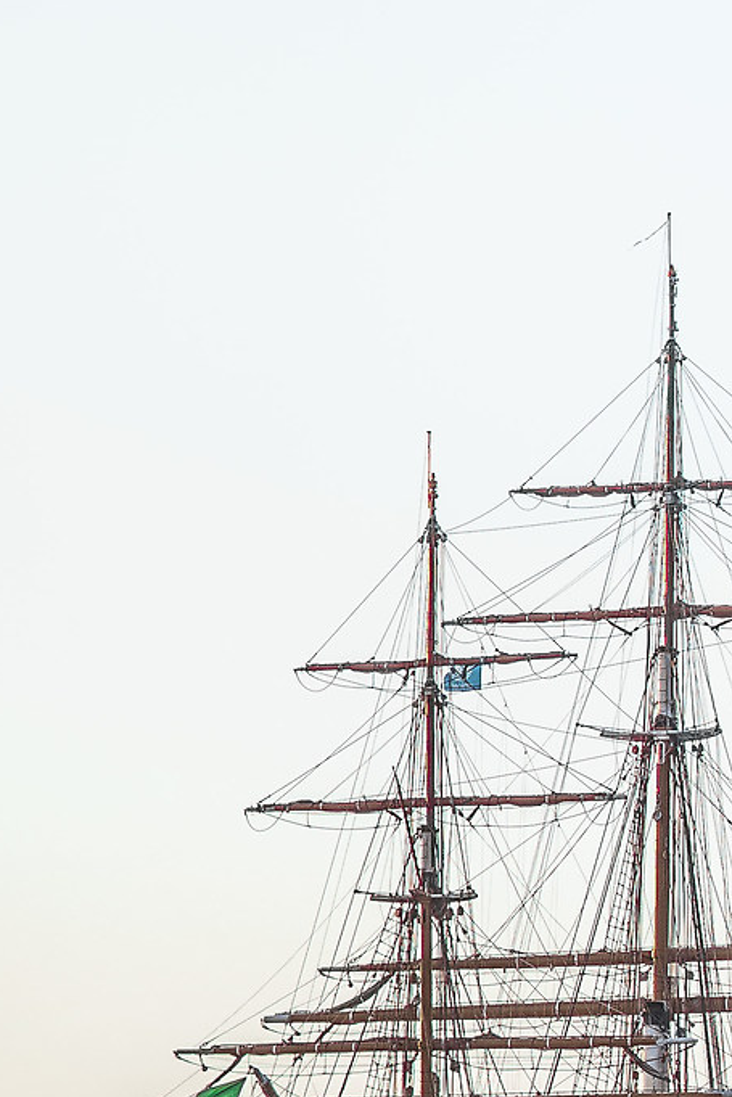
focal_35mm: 176
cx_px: 1033
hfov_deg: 7.7
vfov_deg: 11.7
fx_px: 5365
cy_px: 315
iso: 80
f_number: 1.8
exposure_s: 1/3200
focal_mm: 50
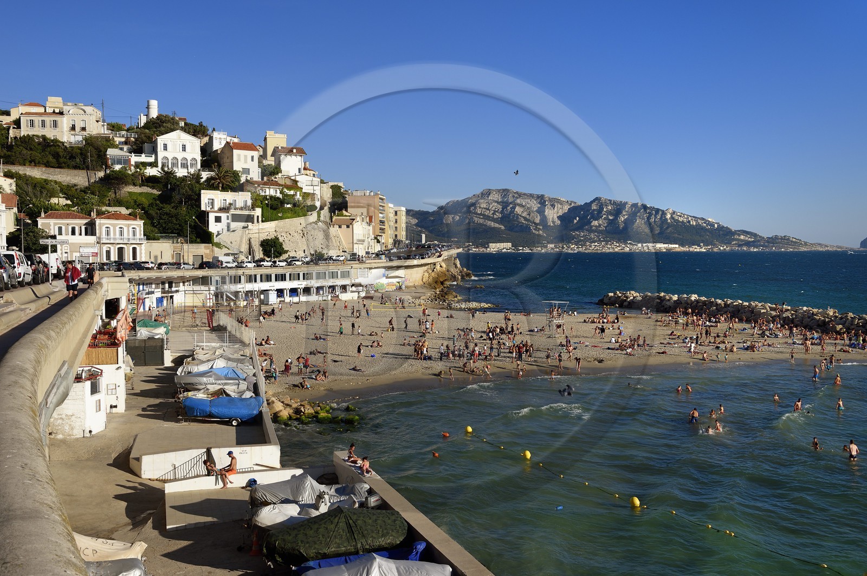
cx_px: 434
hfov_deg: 54.5
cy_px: 288
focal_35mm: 35
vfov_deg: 37.8
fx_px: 842
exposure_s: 1/320
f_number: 13
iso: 200
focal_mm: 35
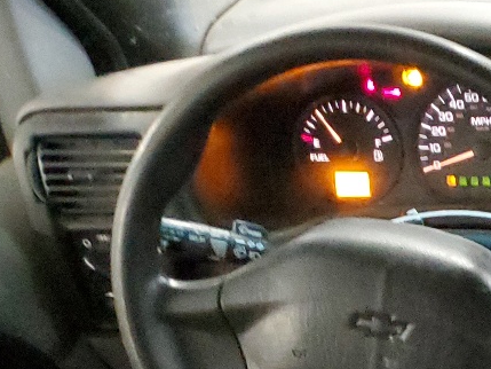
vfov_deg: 13.6
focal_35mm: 97
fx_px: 1376
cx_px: 889
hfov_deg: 16.7
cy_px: 675
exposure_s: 1/15
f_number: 1.5
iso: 672
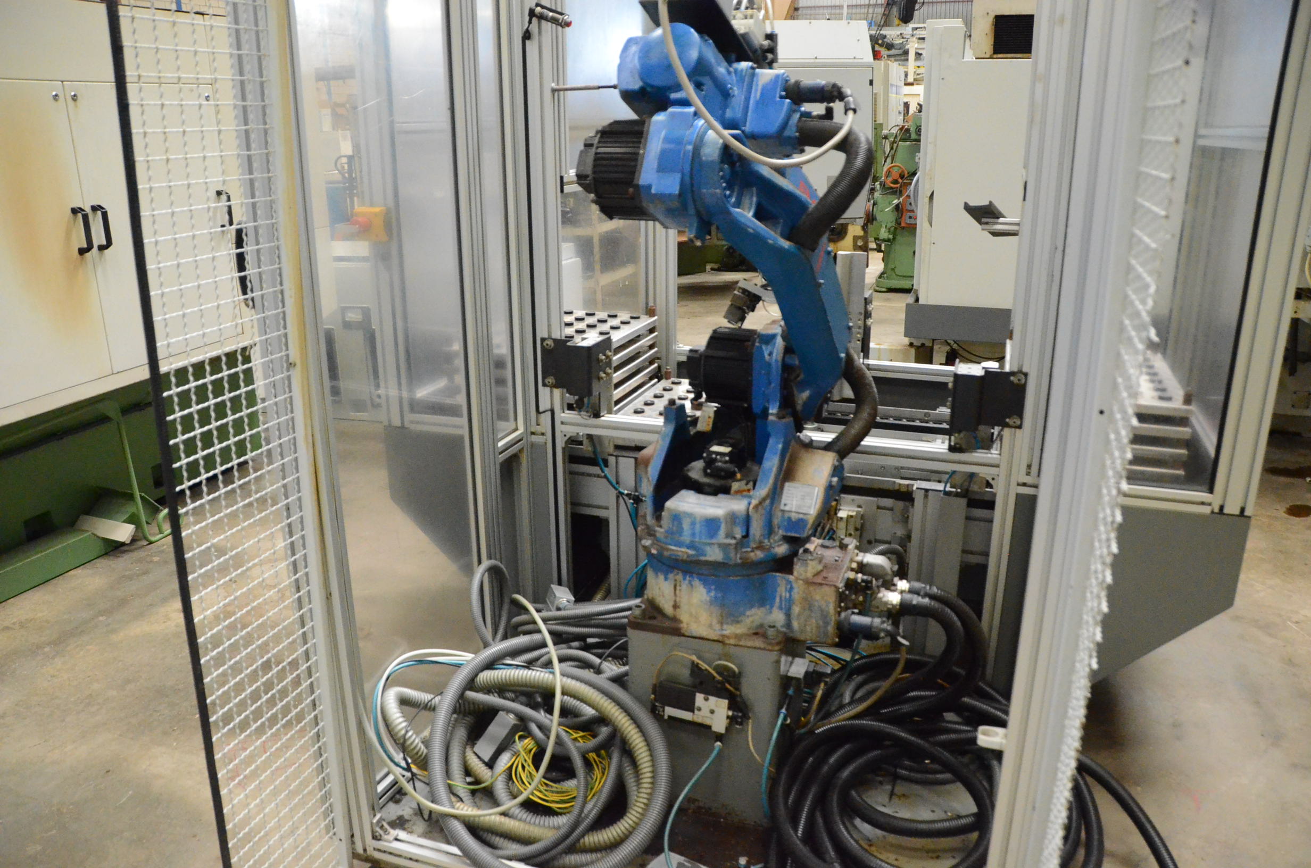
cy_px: 434
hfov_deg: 67.5
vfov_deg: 47.7
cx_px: 656
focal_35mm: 27
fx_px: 981
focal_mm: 18
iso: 6400
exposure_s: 1/200
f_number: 3.5
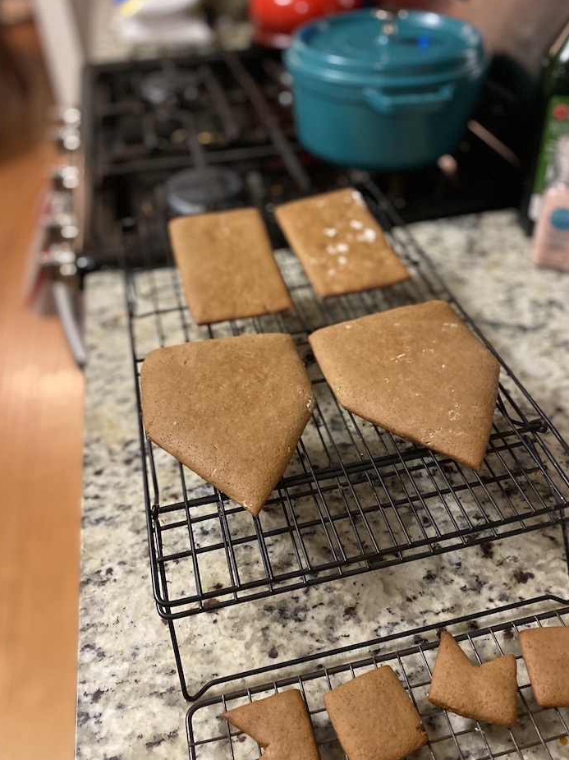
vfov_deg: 60.0
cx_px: 304
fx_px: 658
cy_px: 368
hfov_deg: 46.7
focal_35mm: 30
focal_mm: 4.25
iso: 640
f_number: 1.8
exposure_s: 1/30
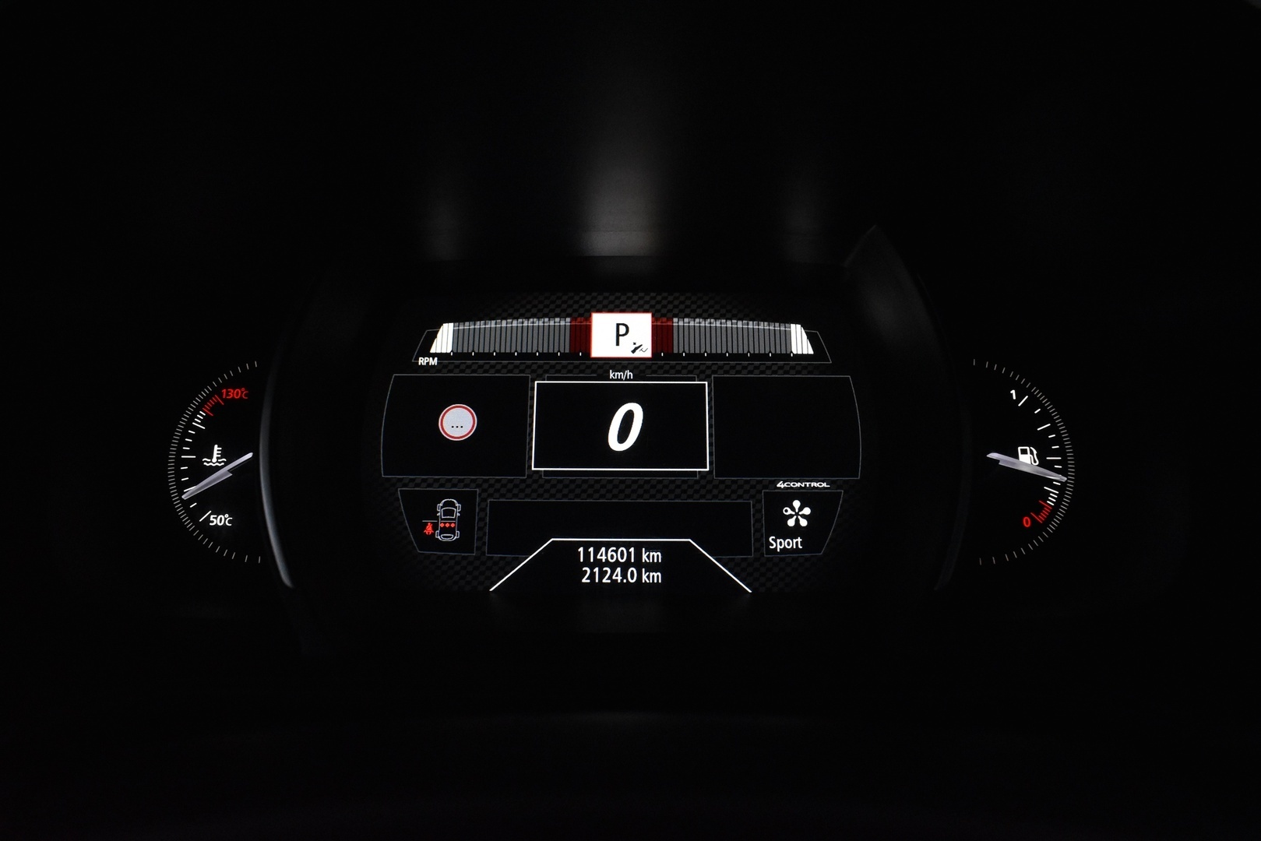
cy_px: 420
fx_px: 946
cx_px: 630
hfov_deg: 67.4
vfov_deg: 47.9
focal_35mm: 27
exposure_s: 1/200
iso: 3200
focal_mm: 18
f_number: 7.1
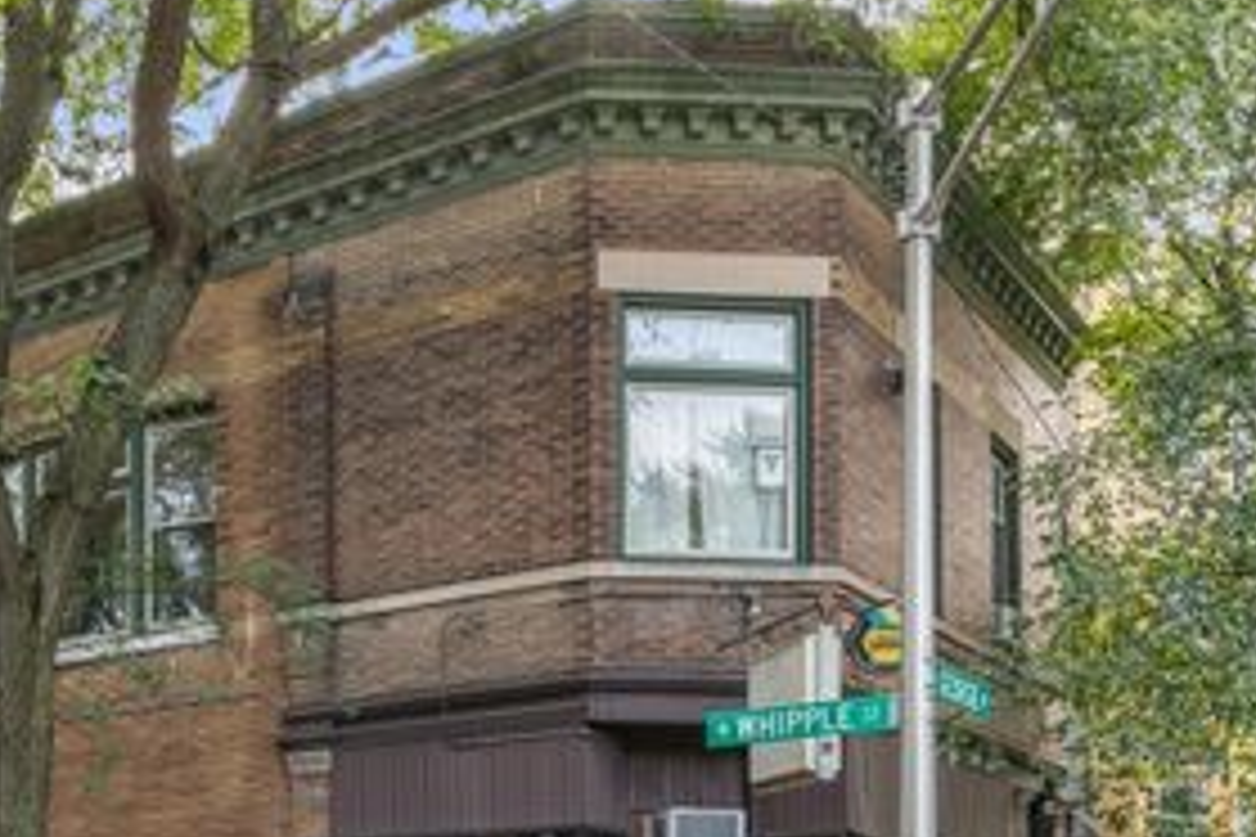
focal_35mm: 44
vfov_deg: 29.8
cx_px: 171
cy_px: 677
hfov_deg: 41.7
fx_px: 1531
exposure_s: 1/15
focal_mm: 24.5
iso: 200
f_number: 9.5
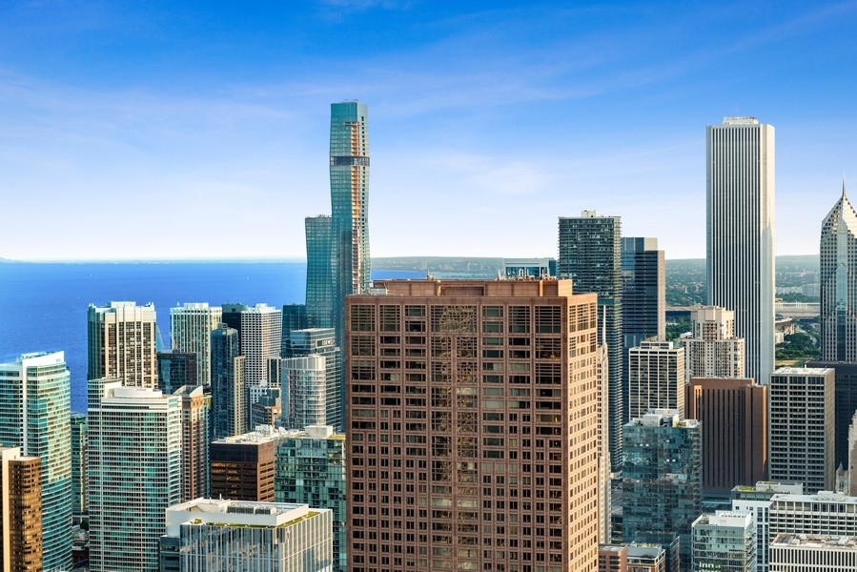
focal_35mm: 66
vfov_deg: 20.6
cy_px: 286
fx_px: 1572
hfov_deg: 30.5
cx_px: 428
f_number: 8
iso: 100
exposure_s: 1/60
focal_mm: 66
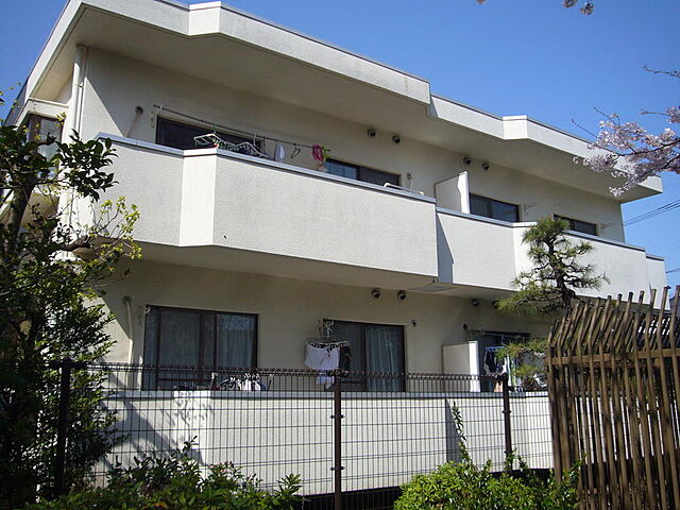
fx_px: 648
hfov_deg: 55.4
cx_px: 340
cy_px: 255
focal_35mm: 33
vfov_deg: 42.9
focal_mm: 5.4
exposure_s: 1/320
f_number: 6.3
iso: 80
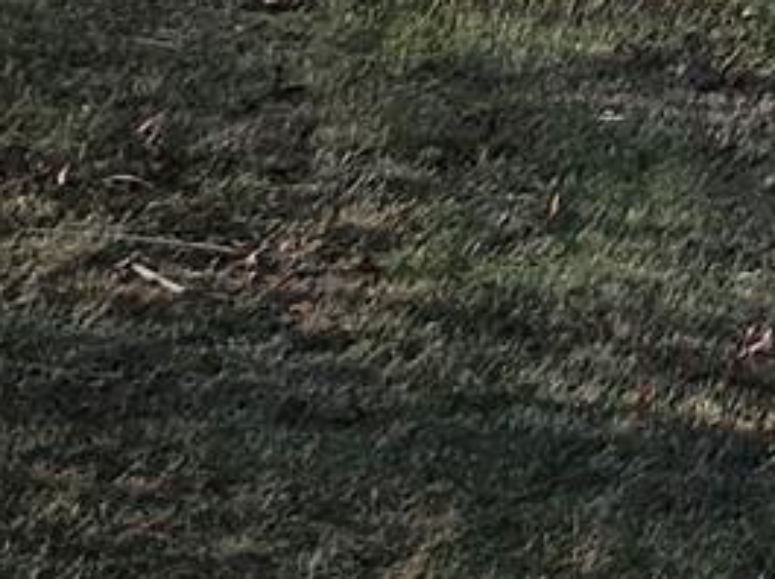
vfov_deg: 7.5
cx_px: 2606
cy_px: -1021
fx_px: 3980
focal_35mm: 178
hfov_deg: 8.5
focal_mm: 5.4
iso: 25
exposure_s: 1/740
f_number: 1.8
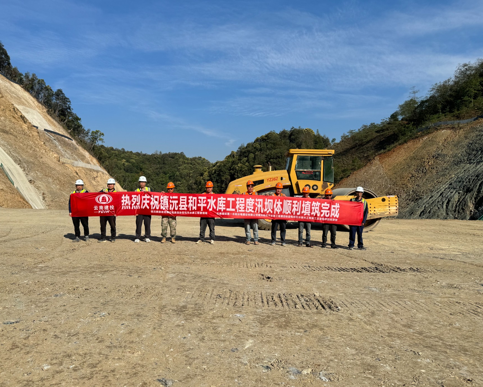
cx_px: 220
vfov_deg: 54.9
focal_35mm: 26
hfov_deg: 65.9
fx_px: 372
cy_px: 192
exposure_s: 1/4049
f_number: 1.78
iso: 80
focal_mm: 6.76
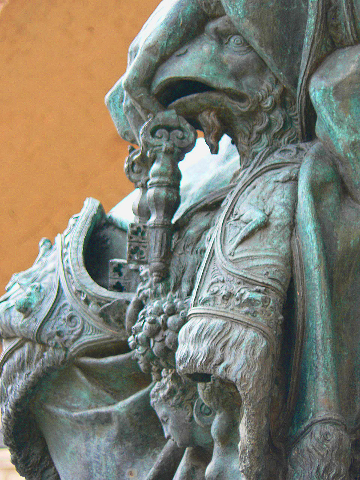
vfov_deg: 6.8
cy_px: 240
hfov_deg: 5.1
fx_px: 4049
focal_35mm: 292
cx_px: 180
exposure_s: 1/30
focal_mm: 48.6
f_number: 3.3
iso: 80
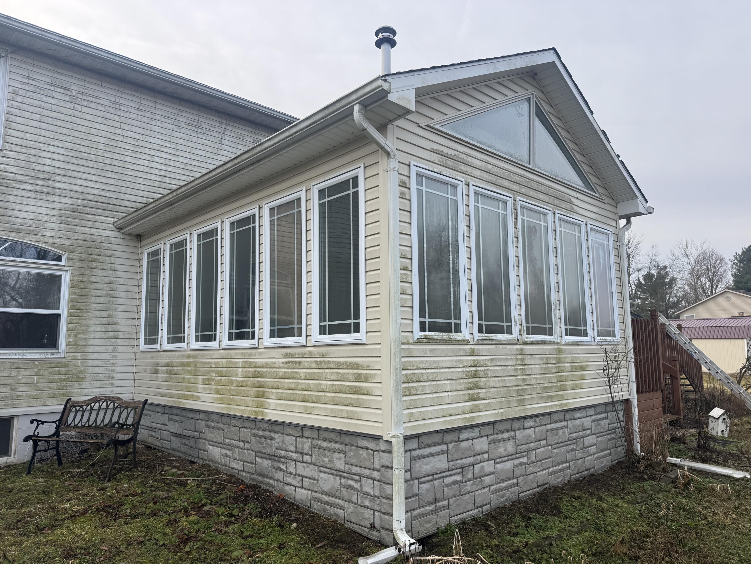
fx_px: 521
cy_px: 282
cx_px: 376
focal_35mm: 24
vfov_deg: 56.8
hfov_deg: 71.6
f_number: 1.78
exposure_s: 1/1112
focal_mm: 6.76
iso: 80
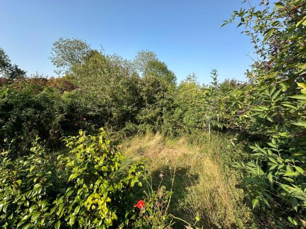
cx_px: 153
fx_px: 124
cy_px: 114
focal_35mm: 14
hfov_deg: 102.1
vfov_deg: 85.7
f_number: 2.2
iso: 40
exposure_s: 1/673
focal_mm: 2.22
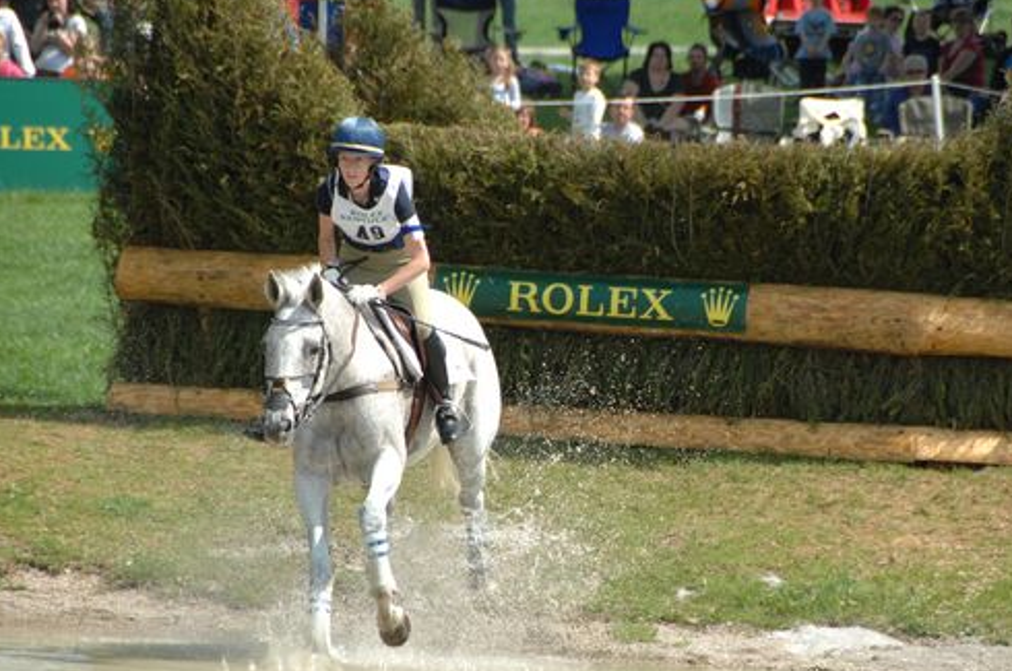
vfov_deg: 3.5
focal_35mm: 392
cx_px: 543
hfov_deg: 5.3
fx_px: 11001
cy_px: 391
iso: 500
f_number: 5.6
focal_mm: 200
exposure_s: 1/1000
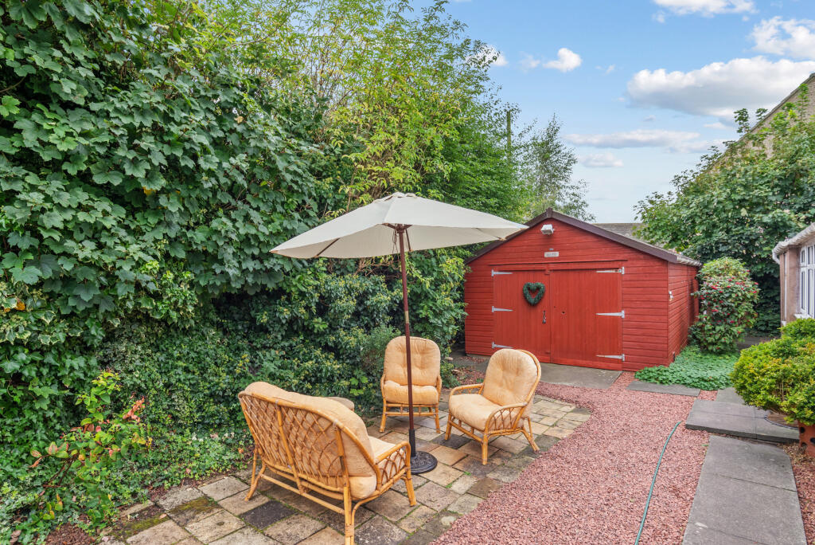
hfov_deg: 90.0
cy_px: 272
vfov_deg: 67.5
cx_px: 408
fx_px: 408
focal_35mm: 18
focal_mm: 18
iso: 250
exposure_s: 1/25
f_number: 9
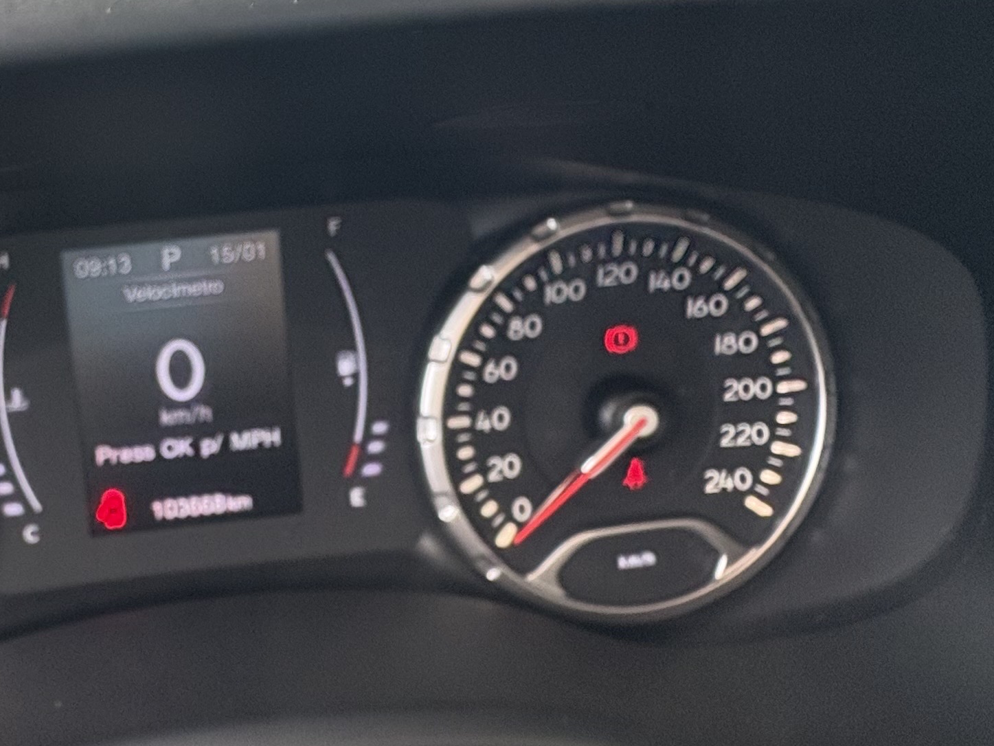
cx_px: 148
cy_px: 324
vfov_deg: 36.8
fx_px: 1120
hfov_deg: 44.6
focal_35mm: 39
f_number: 2.2
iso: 125
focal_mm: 2.22
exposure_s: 1/109
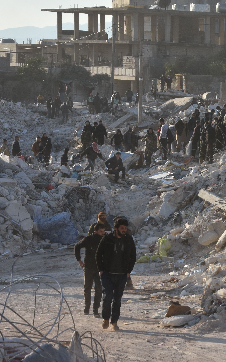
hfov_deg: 9.3
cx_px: 302
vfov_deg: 15.0
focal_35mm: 139
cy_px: 143
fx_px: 1370
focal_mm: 50
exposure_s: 1/500
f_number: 8
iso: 220
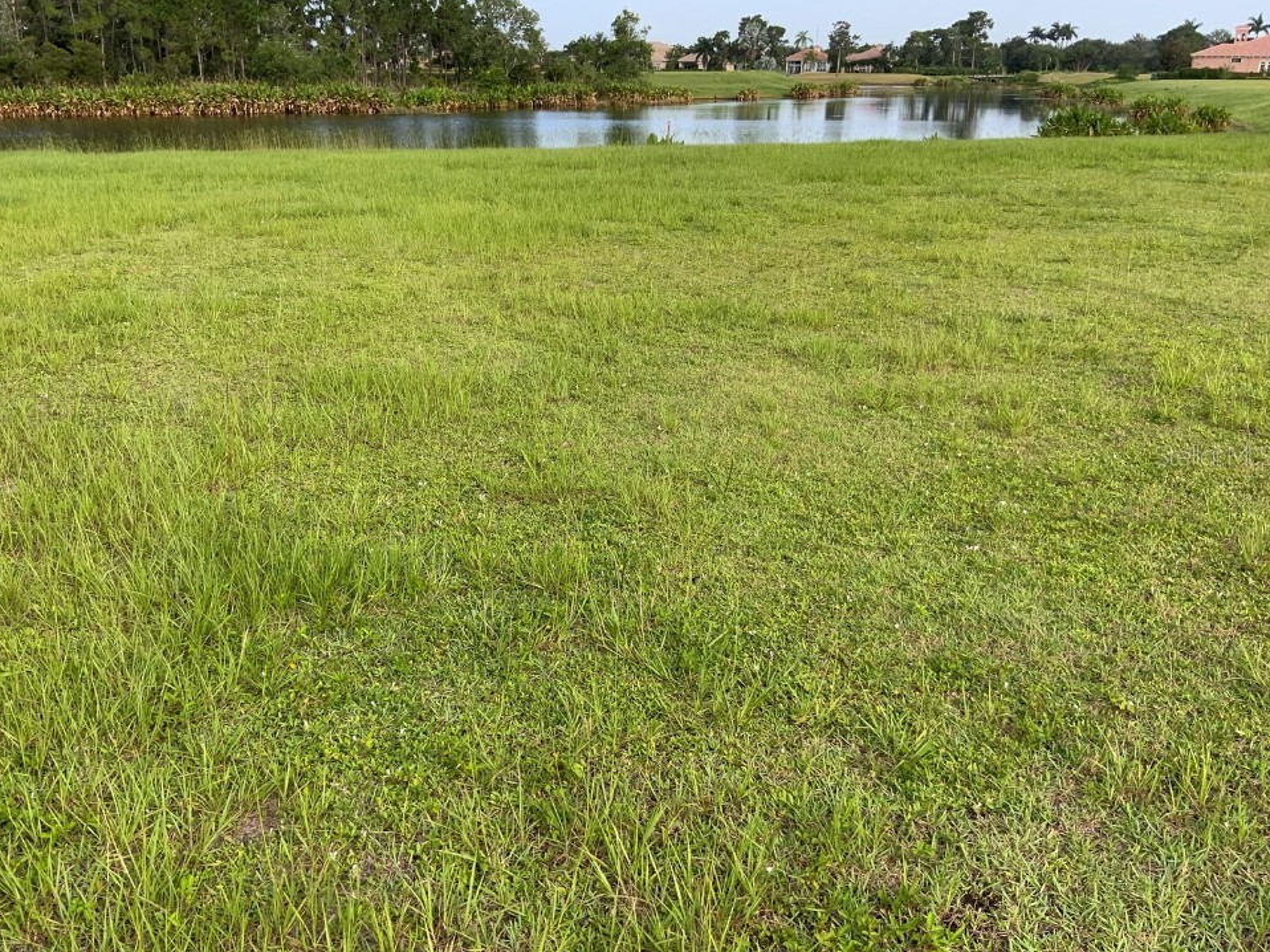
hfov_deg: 58.3
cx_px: 601
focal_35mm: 31
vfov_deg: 45.4
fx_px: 1137
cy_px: 455
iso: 16
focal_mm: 3
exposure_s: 1/442
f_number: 1.8
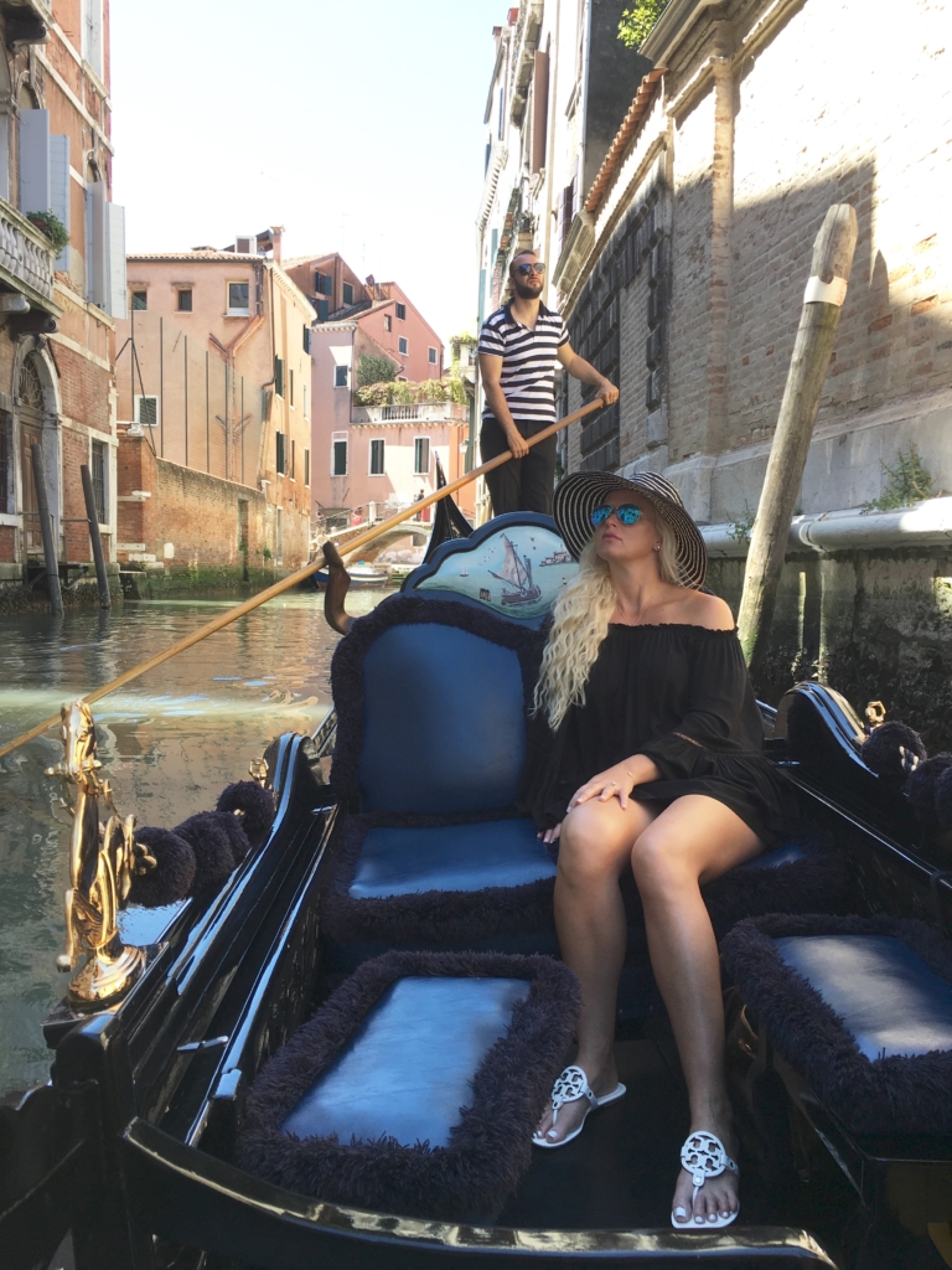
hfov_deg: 48.2
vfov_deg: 61.7
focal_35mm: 29
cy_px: 635
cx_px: 476
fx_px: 1063
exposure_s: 1/246
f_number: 2.2
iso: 25
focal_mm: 4.15
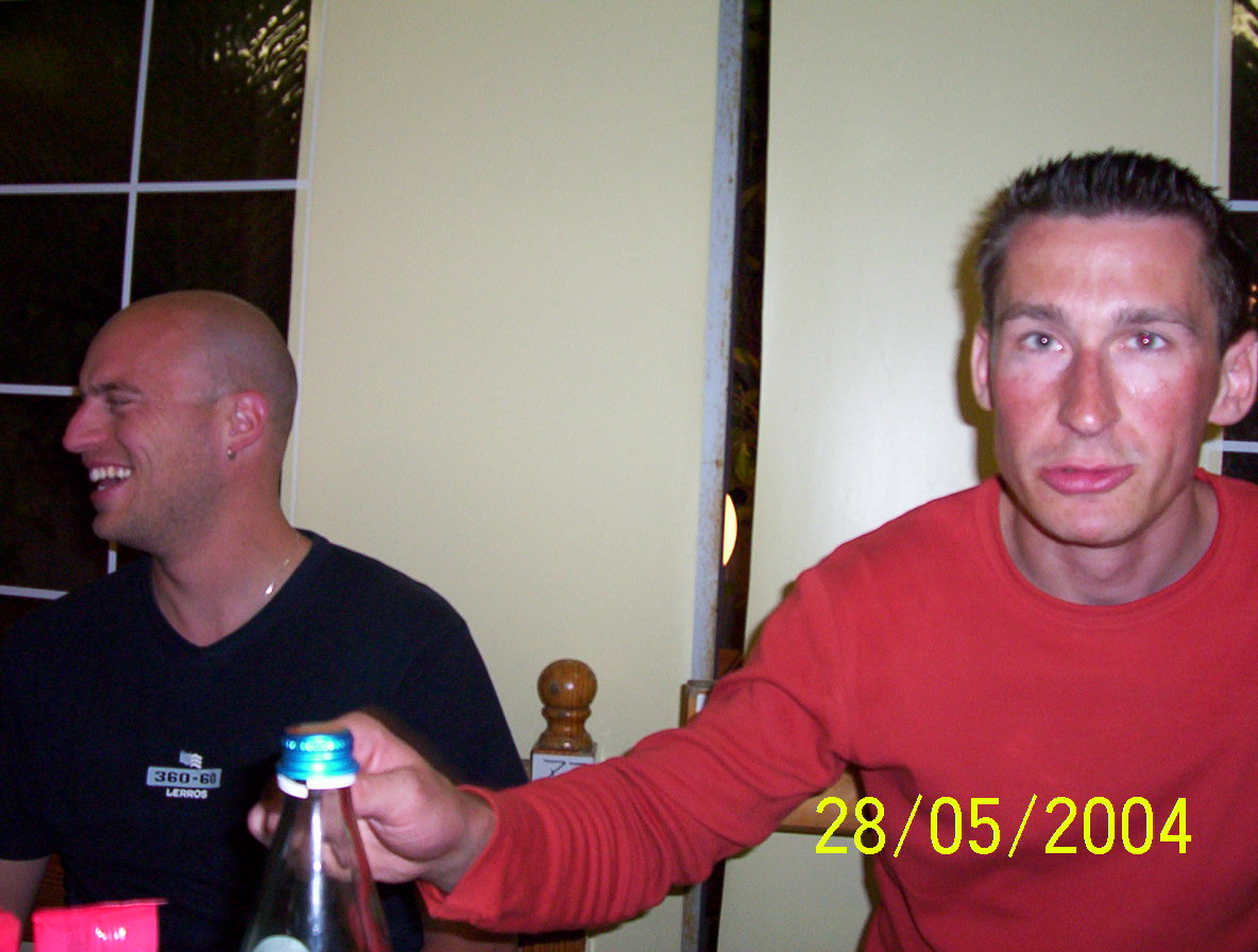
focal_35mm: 43
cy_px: 476
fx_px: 1568
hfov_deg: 43.7
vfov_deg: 33.8
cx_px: 629
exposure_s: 1/60
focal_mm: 5.77
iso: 140
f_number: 2.73
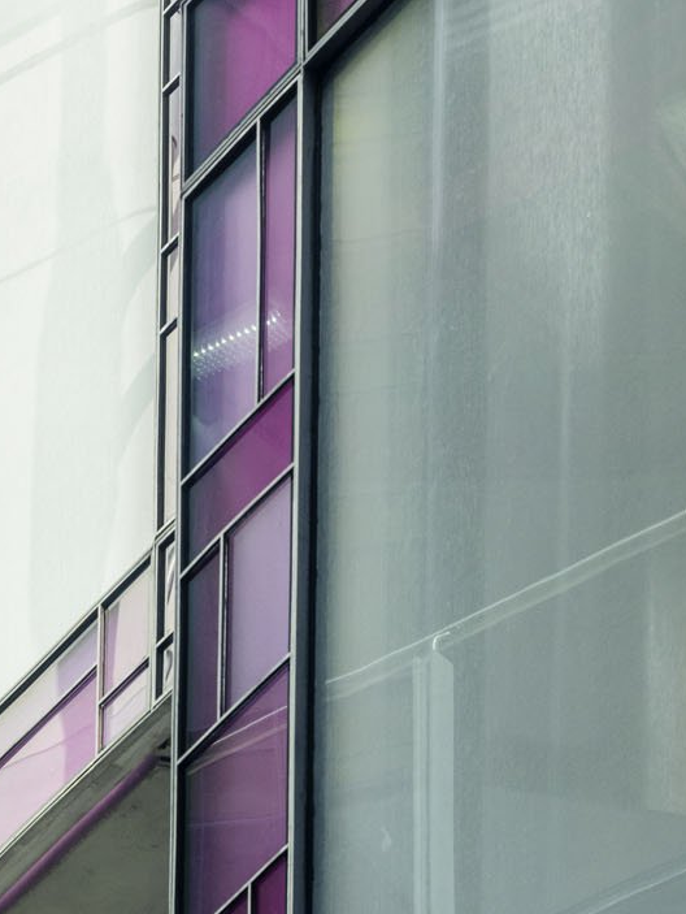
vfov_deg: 4.3
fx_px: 12196
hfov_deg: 3.2
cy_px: -207
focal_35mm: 462
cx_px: -522
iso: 80
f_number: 13
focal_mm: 164.5
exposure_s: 1/30
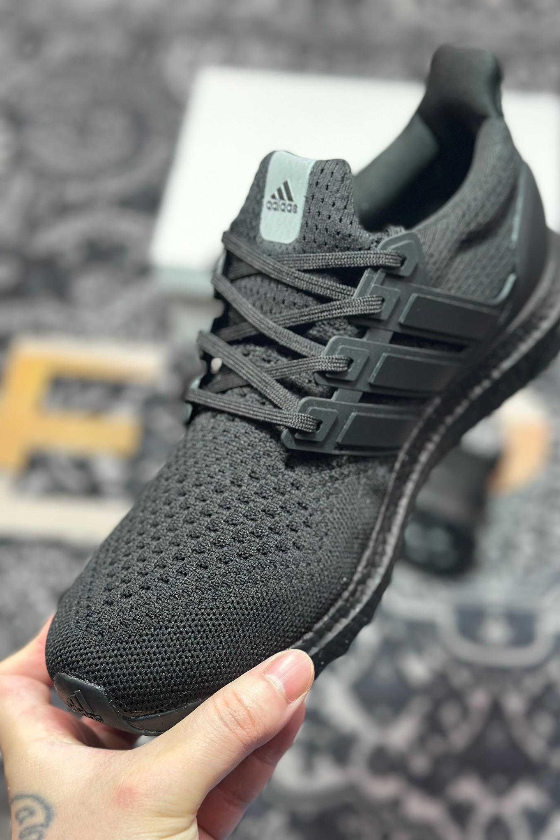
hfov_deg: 27.0
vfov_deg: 39.6
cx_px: 314
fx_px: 1167
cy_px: 420
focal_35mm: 50
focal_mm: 6.86
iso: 80
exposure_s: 1/141
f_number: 1.78
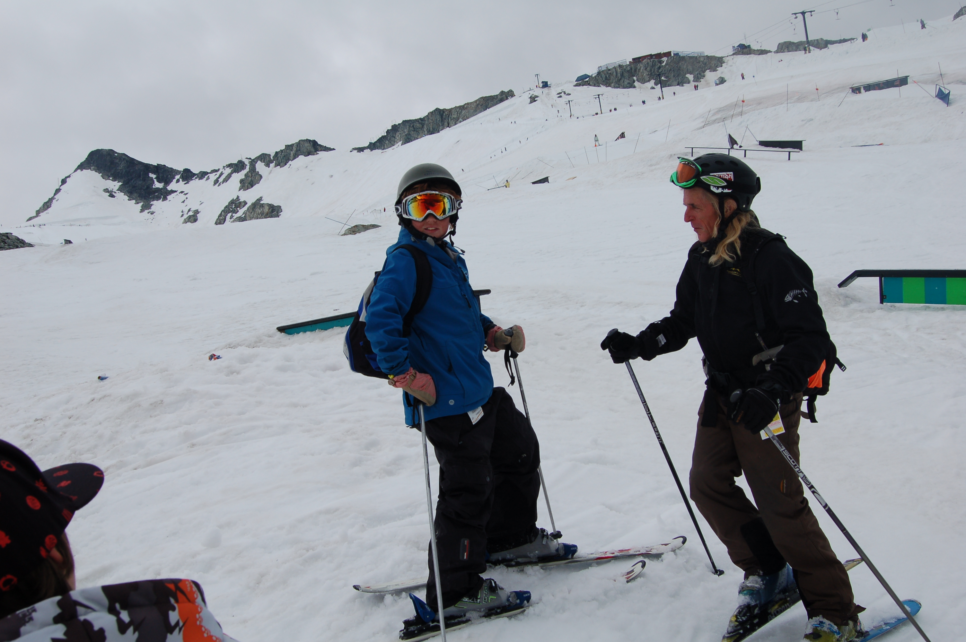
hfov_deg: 57.3
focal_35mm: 33
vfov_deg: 39.9
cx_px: 483
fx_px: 885
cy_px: 321
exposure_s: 1/400
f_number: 10
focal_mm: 22
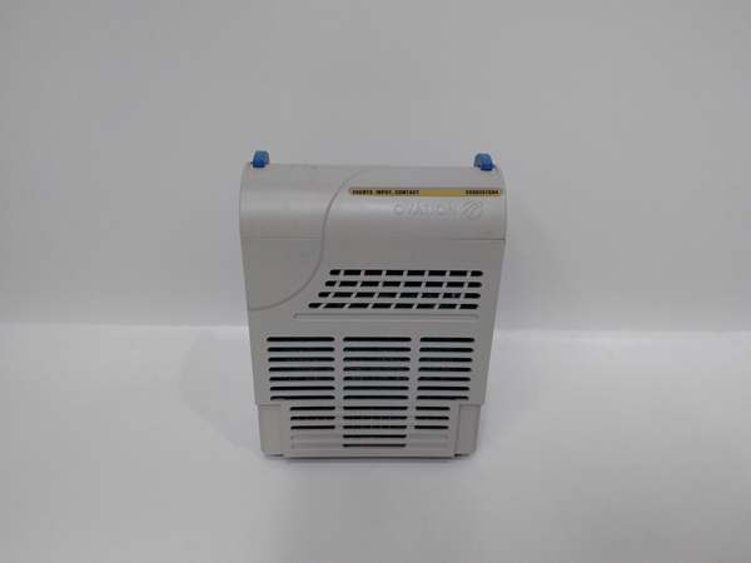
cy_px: 282
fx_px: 586
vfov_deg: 51.4
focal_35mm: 27
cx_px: 376
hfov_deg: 65.3
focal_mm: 3.79
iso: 218
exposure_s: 1/33
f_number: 2
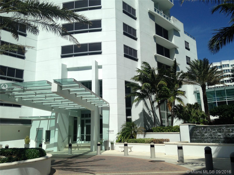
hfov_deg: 55.4
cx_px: 117
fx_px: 223
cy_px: 88
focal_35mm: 33
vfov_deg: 42.9
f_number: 2.4
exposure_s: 1/2710
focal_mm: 4.12
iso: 50
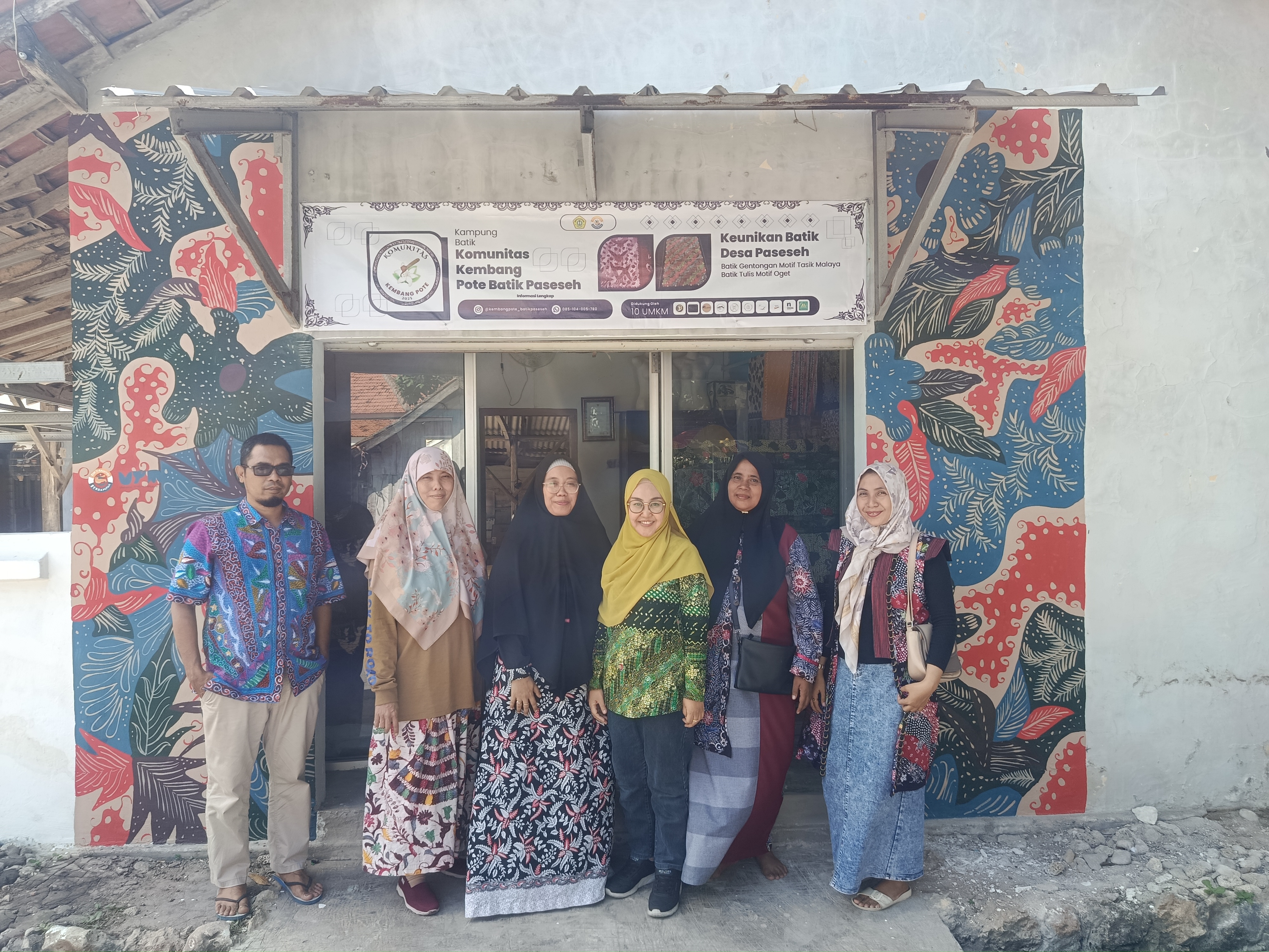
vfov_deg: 56.8
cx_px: 634
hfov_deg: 71.6
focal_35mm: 24
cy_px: 476
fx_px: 880
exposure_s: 1/102
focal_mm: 5.24
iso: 50
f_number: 1.7
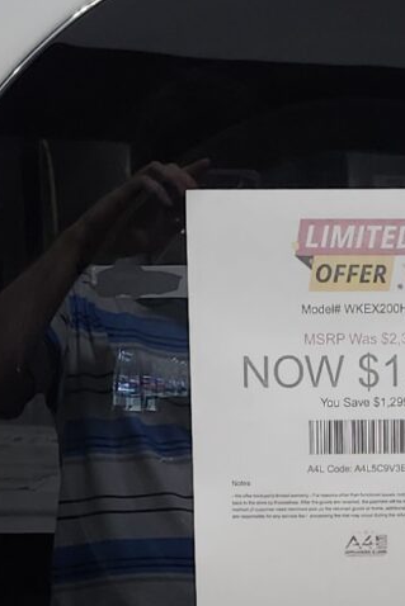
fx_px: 2158
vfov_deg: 15.2
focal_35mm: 128
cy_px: 809
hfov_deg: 10.7
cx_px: 369
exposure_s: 1/180
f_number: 1.8
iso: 200
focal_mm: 5.54
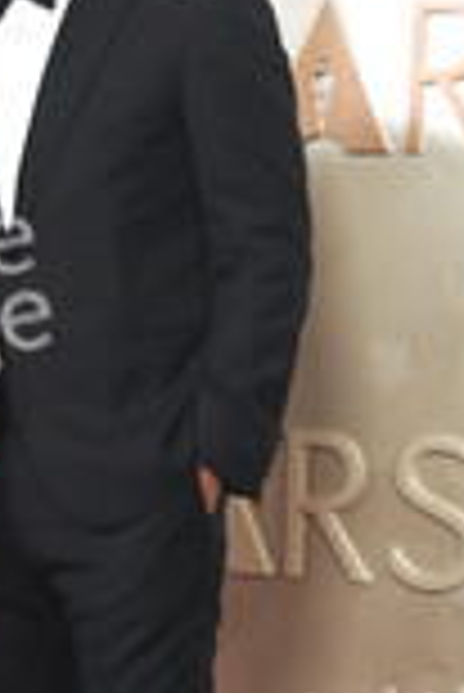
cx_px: -47
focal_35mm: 130
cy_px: 549
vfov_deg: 15.7
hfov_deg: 10.4
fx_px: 2508
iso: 2000
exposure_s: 1/250
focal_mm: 50
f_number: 6.3
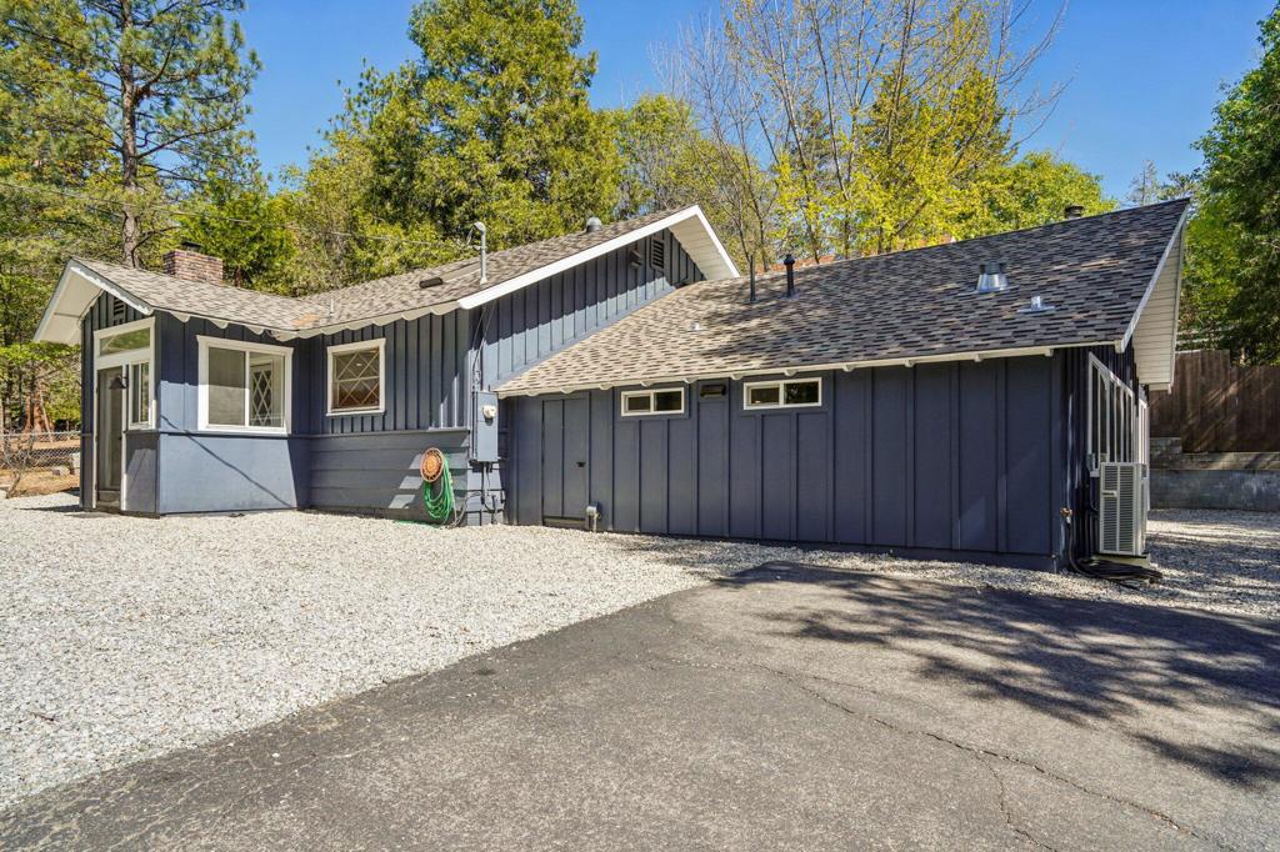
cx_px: 640
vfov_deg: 59.5
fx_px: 746
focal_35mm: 21
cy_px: 426
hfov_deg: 81.2
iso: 100
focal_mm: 21
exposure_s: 1/160
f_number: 8
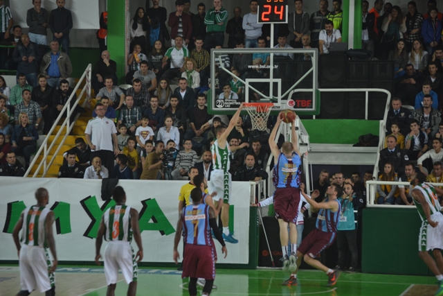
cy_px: 148
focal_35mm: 150
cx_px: 222
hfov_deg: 13.7
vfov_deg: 9.2
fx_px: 1846
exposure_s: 1/60
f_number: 4.5
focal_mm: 100
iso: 200
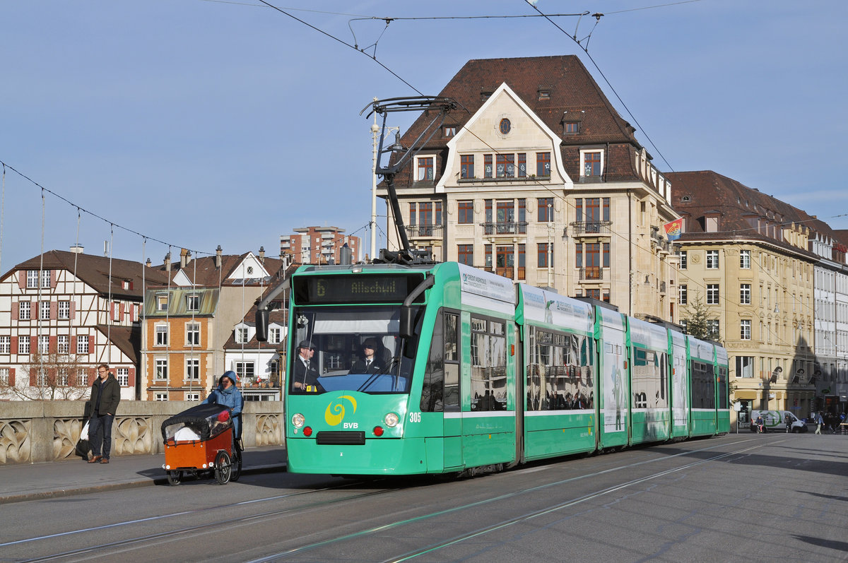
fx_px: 1694
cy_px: 282
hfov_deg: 28.1
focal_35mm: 72
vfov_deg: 18.9
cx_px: 424
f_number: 8
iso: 200
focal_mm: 48
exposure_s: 1/1000
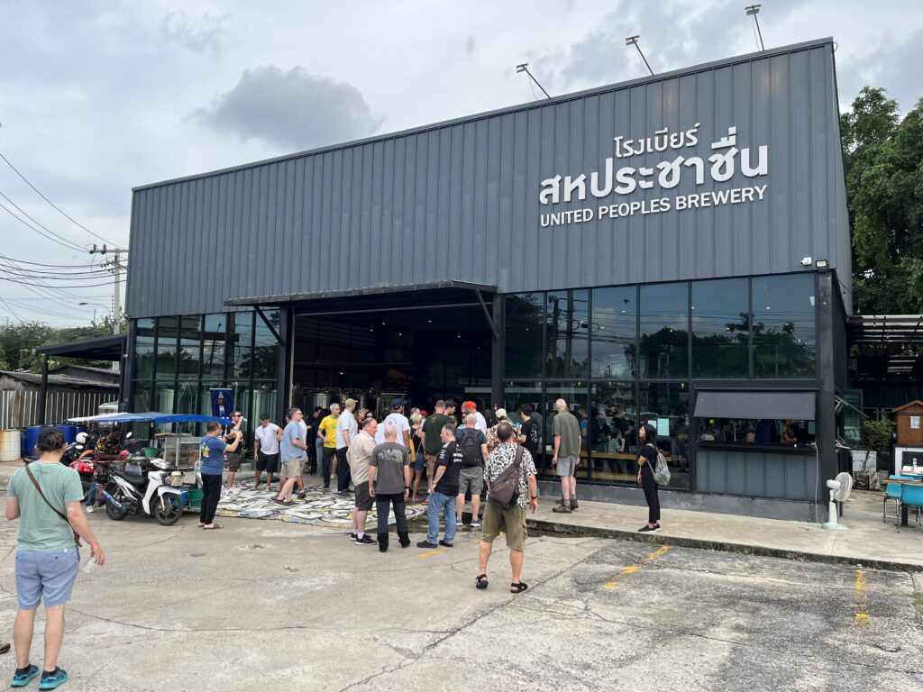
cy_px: 346
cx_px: 462
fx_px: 693
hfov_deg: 67.3
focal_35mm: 26
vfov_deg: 53.1
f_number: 1.6
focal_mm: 5.1
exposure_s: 1/668
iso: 50
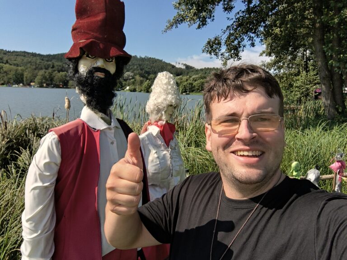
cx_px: 174
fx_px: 261
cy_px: 130
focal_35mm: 26
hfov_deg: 67.3
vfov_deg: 53.1
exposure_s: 1/2697
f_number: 2.24
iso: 51
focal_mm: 3.14
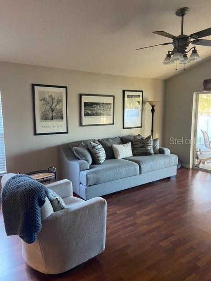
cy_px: 140
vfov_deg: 67.3
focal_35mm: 26
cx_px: 106
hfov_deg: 53.1
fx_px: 211
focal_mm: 4.25
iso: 500
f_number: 1.8
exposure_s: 1/60
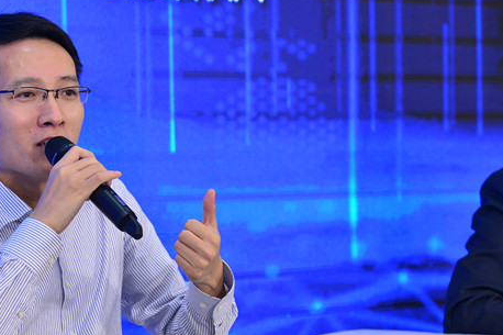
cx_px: 98
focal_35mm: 227
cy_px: 243
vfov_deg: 6.0
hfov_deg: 9.1
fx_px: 3170
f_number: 5
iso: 1250
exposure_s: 1/250
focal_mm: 130
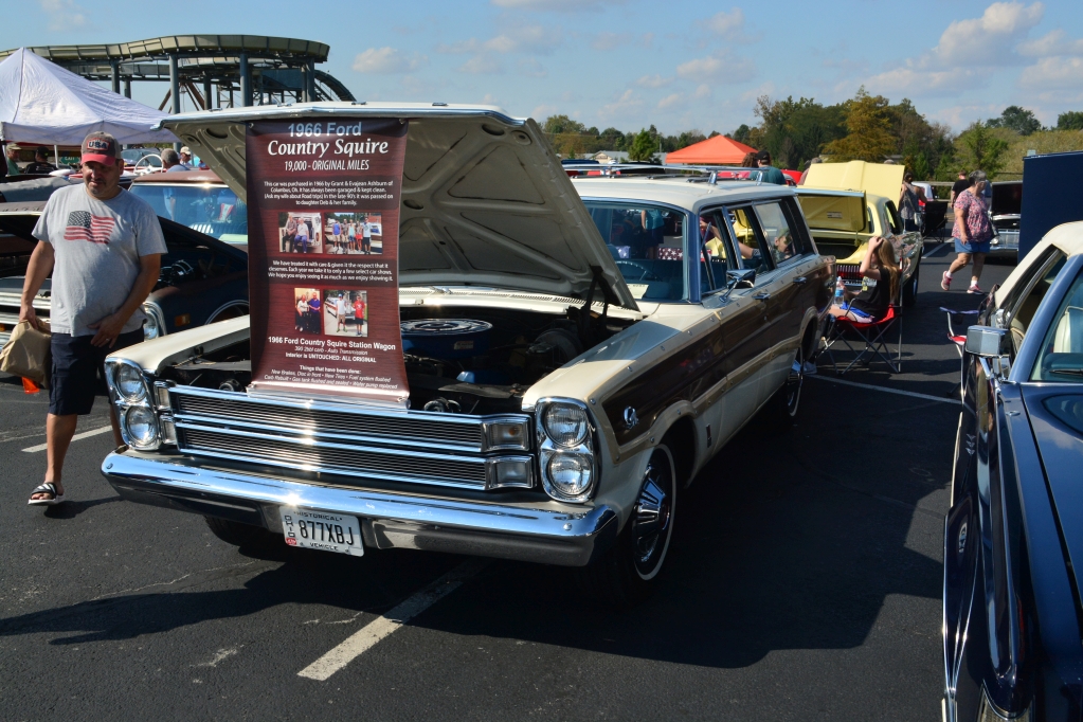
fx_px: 1083
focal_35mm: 36
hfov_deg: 53.1
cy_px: 361
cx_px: 542
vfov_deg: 36.9
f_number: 10
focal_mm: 24
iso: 320
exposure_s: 1/400
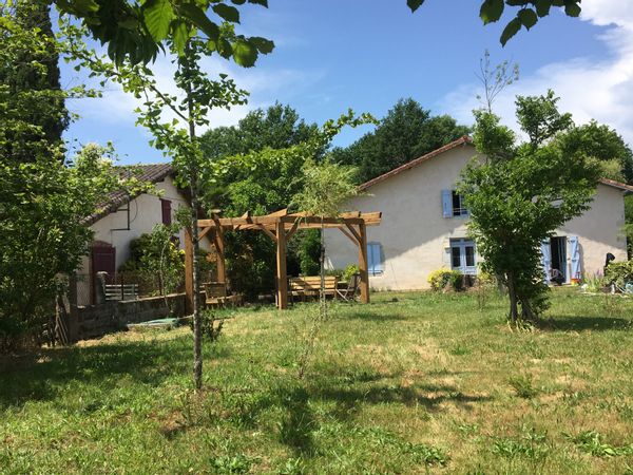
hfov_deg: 61.7
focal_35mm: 29
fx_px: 530
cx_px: 316
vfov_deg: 48.2
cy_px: 238
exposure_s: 1/1570
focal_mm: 4.15
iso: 25
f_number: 2.2
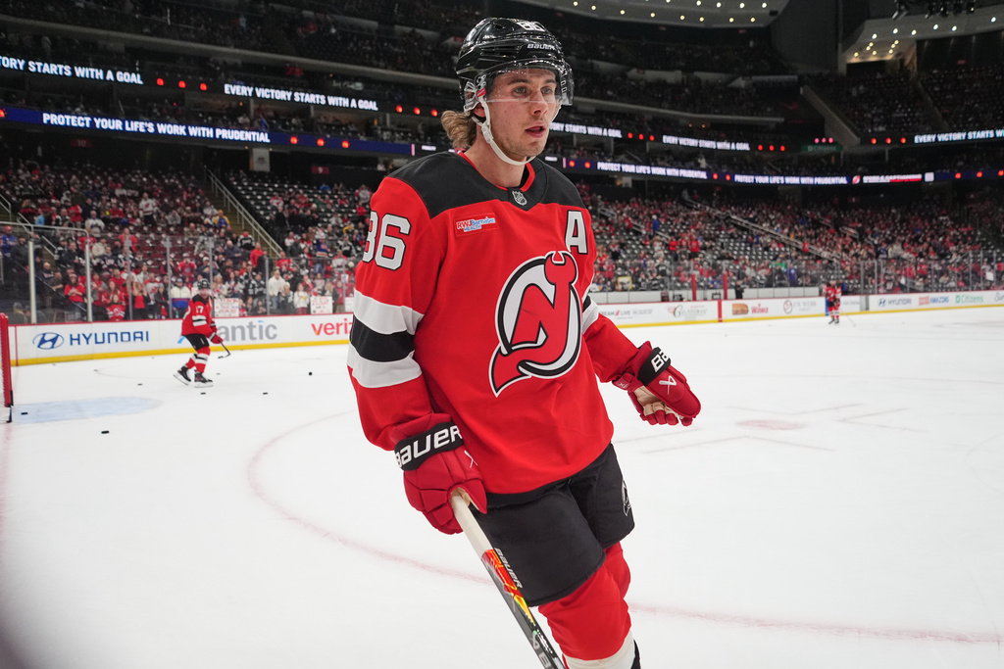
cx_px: 502
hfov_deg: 65.5
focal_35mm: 28
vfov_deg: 46.4
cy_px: 334
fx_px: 781
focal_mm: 28
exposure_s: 1/3200
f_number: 4
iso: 4000
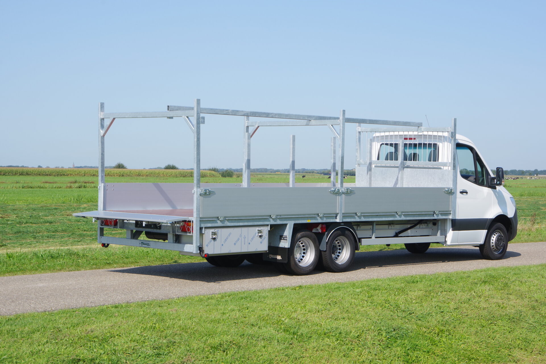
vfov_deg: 18.9
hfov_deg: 28.1
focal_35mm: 72
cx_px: 273
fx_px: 1092
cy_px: 182
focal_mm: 48
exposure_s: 1/125
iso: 200
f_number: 13
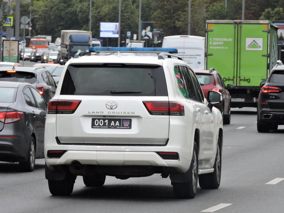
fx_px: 2215
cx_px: 142
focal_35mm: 270
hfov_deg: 7.3
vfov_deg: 5.5
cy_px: 106
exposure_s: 1/125
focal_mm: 48.4
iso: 100
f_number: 5.5
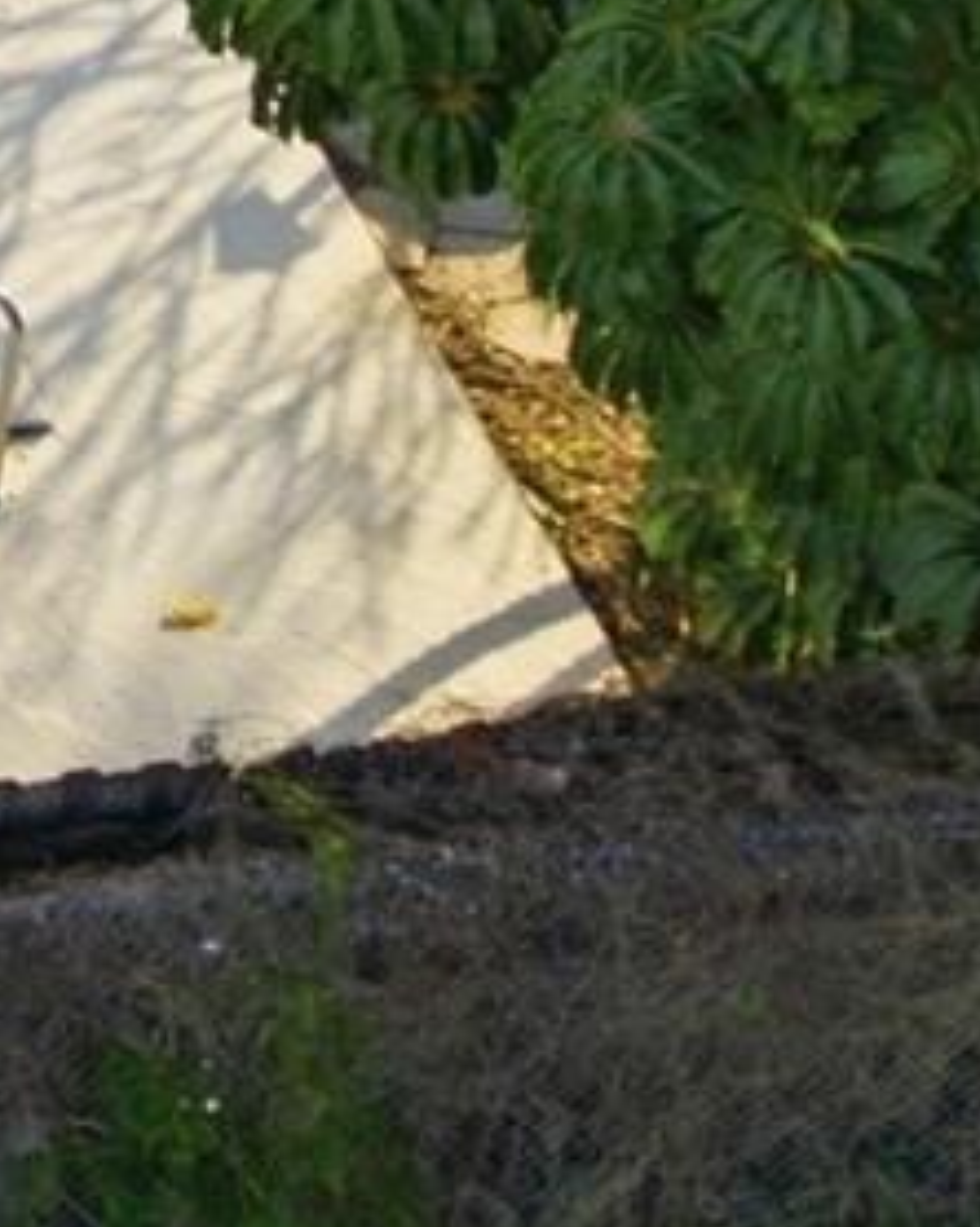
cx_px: -1664
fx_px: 4900
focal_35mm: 135
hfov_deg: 9.6
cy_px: -1381
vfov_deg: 12.3
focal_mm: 8.7
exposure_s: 1/1000
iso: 100
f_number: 1.8
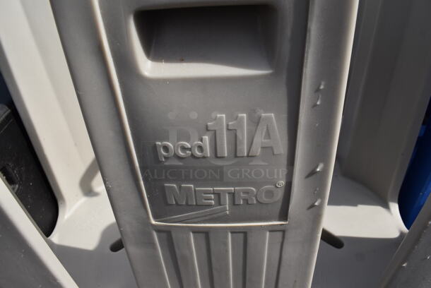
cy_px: 144
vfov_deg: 48.0
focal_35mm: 27
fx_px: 324
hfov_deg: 67.3
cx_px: 216
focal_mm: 18
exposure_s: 1/500
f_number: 8
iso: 200
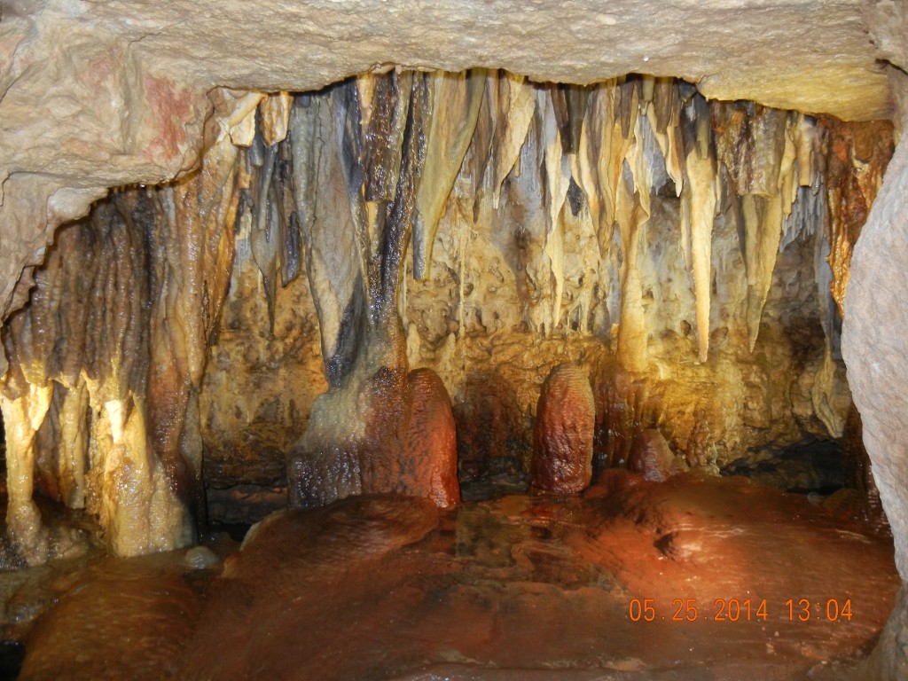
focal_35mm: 30
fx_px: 787
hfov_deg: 60.0
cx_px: 454
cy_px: 340
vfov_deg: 46.8
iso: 337
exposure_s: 1/30
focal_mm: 5.4
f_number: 3.5
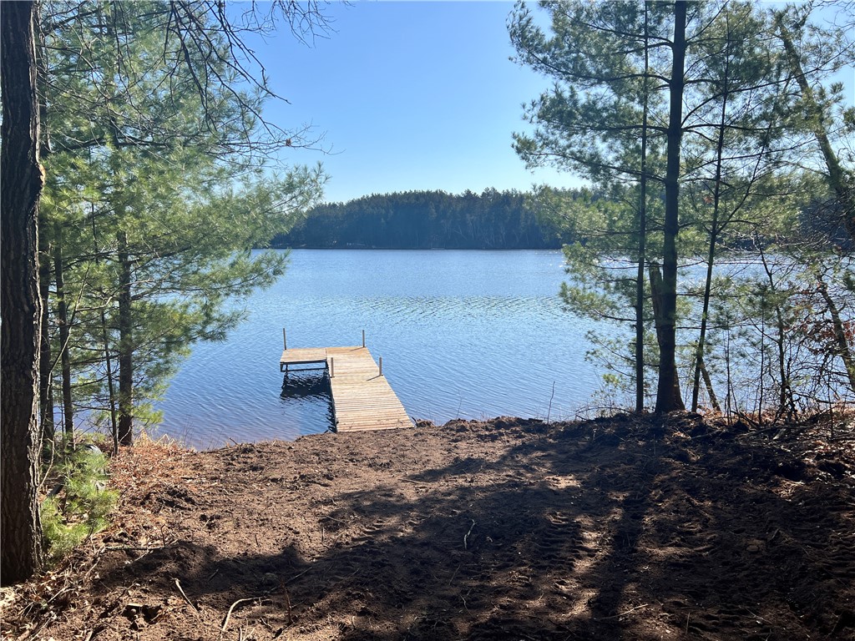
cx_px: 428
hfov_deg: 67.3
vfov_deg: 53.1
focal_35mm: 26
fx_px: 642
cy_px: 320
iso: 50
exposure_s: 1/4115
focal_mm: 5.7
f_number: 1.5
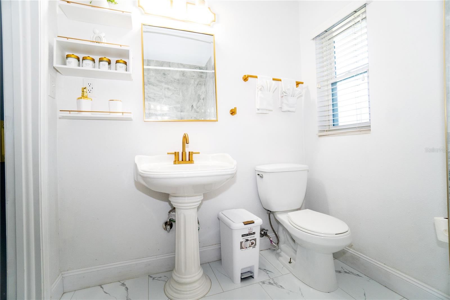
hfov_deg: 100.4
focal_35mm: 15
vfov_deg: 77.3
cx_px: 225
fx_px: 187
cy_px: 150
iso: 1000
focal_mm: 10
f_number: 4
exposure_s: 1/125
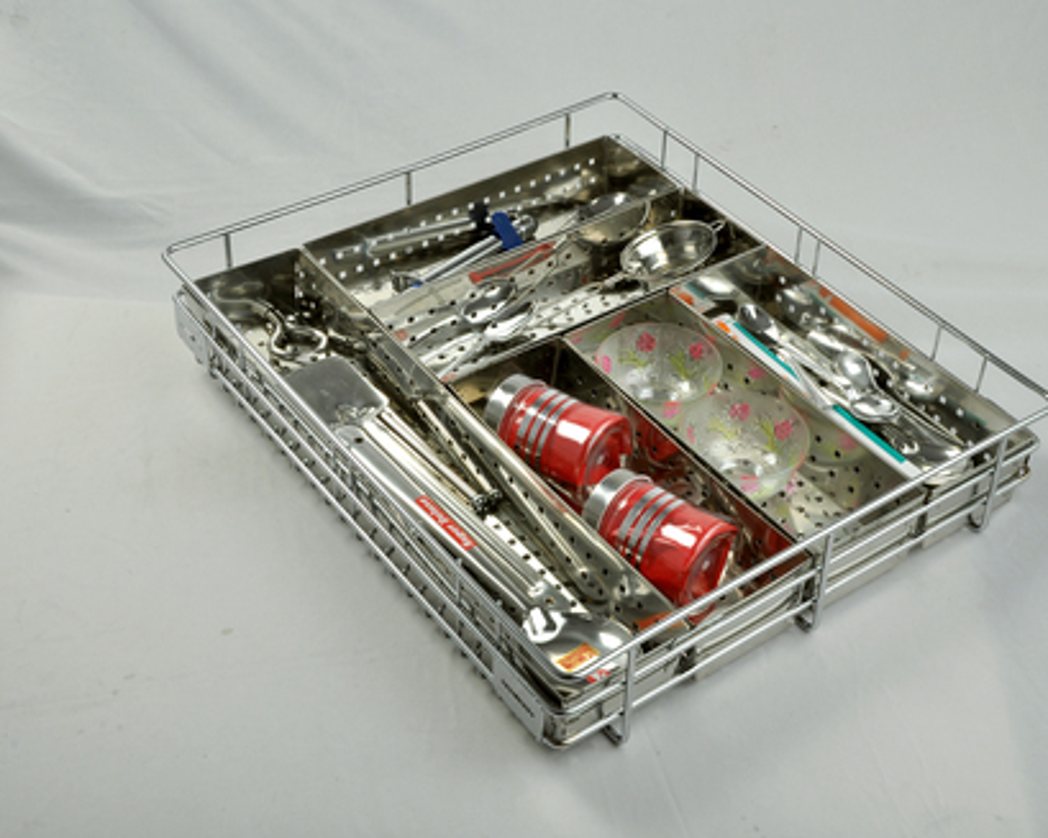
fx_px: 1706
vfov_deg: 27.6
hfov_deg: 34.0
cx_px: 638
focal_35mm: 55
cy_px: 415
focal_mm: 32
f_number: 22
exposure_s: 1/125
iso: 200
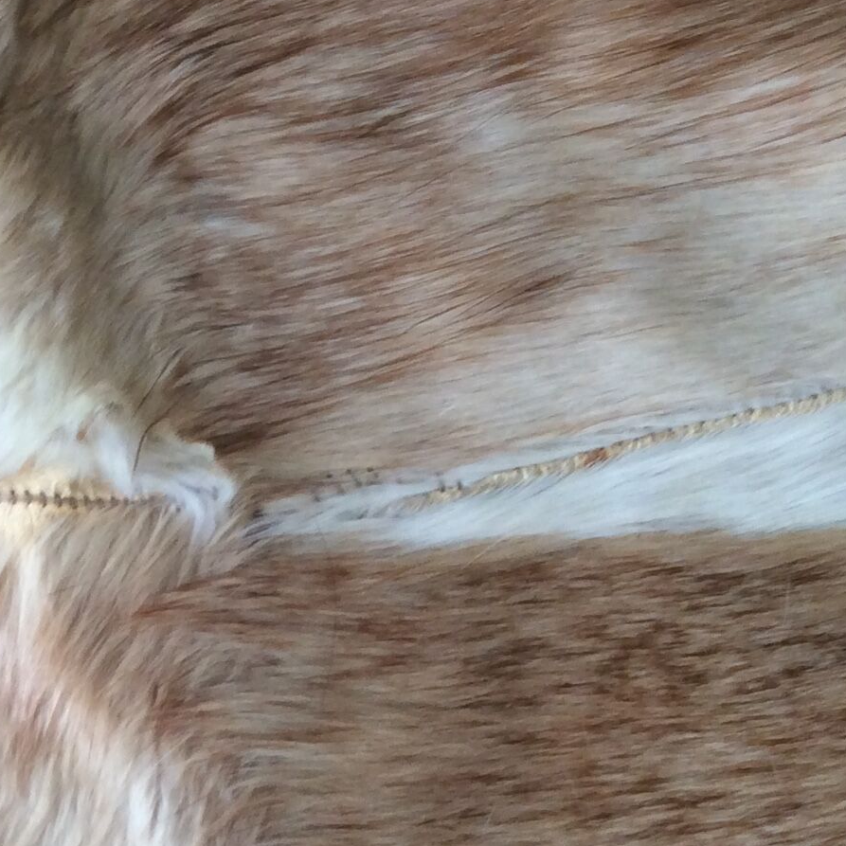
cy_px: 683
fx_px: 2267
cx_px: -149
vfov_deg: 20.9
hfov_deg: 19.9
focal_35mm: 82
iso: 40
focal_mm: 3.3
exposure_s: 1/33
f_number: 2.4
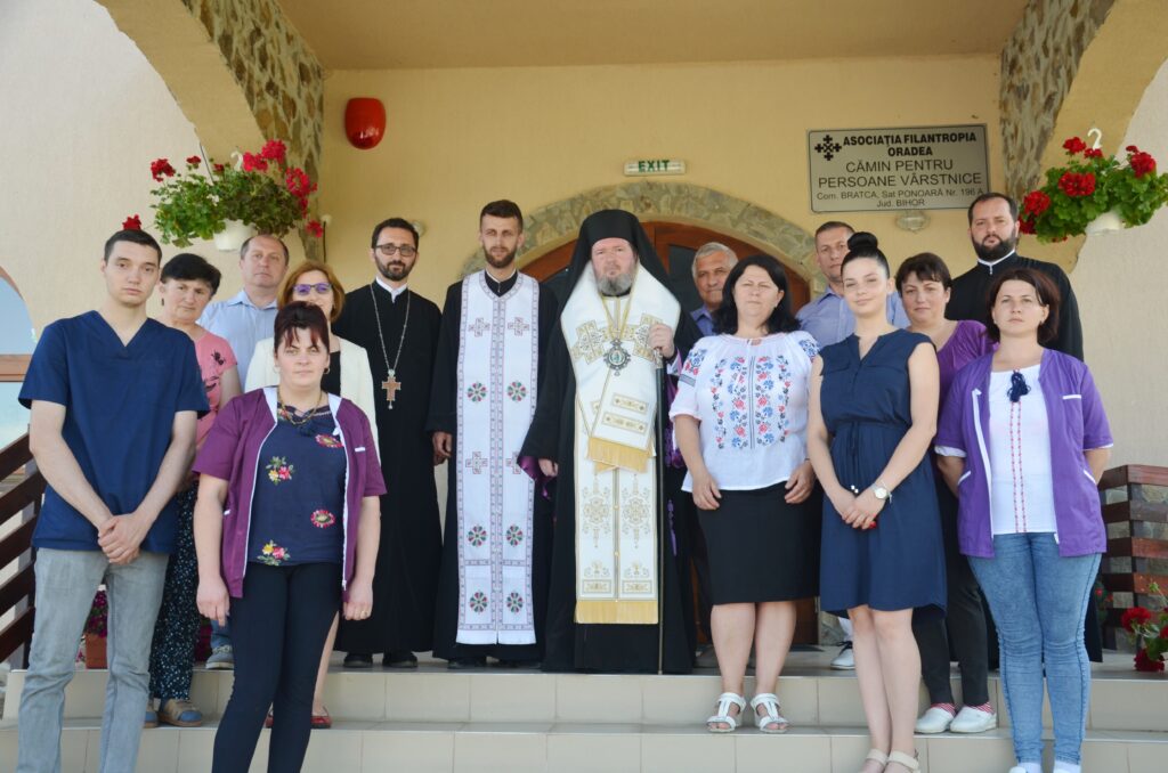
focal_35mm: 36
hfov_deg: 53.2
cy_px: 386
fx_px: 1165
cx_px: 584
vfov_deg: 36.7
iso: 200
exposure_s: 1/125
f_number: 5.6
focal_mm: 24
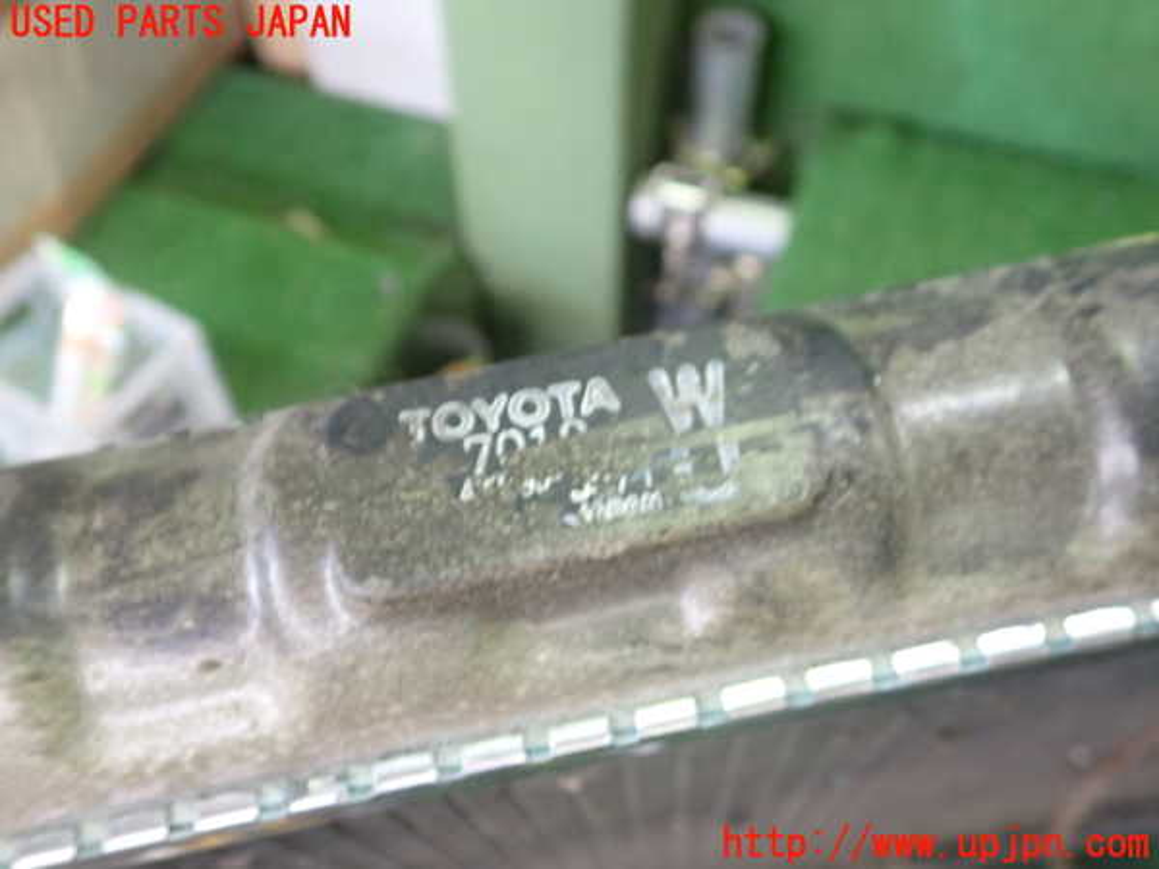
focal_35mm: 30
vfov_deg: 46.8
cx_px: 580
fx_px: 1004
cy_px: 434
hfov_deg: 60.0
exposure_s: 1/30
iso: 500
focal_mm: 5.4
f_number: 2.3
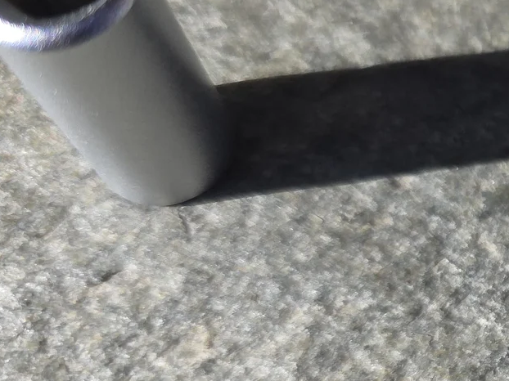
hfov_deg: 22.5
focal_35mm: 71
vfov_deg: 20.6
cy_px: 280
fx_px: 1044
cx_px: 764
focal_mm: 6.3
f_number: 1.7
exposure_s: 1/3067
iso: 80
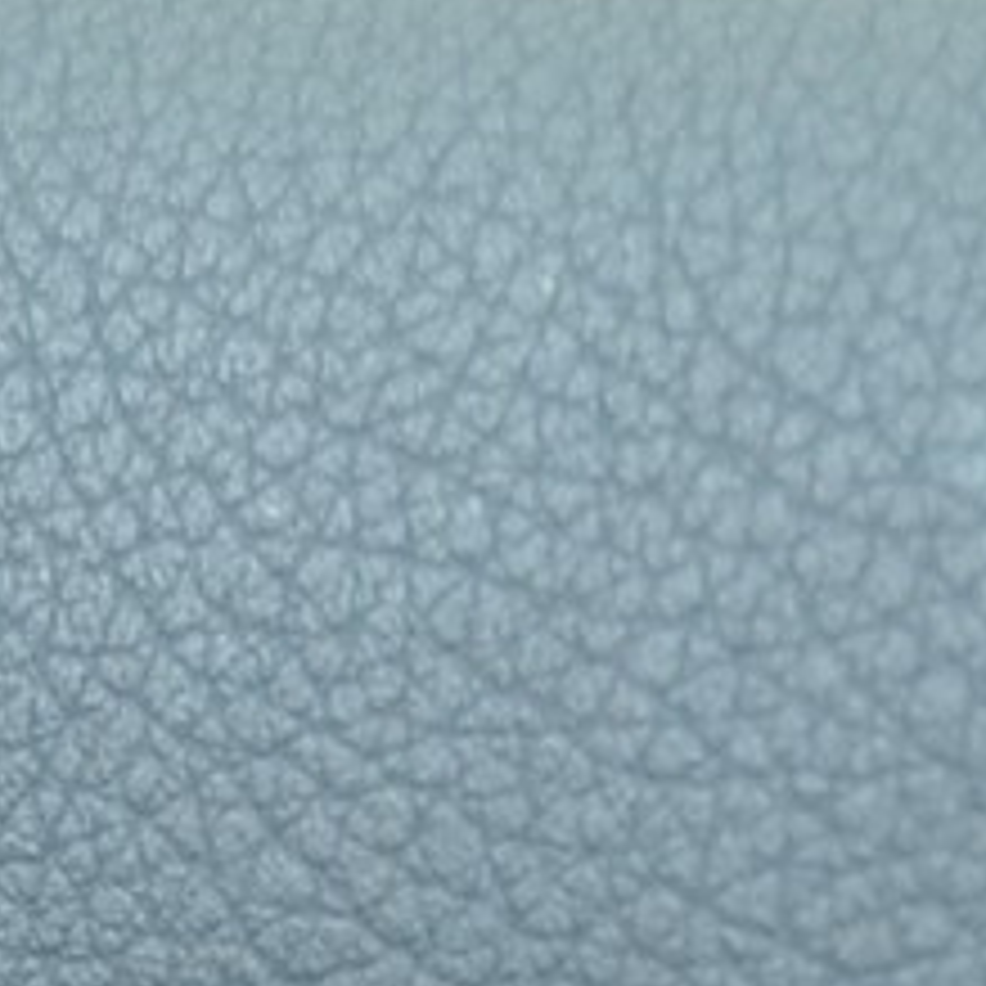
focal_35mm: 422
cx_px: 189
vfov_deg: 4.0
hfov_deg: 4.2
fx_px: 13594
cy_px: 3570
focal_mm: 29
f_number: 4.5
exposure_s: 1/80
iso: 400
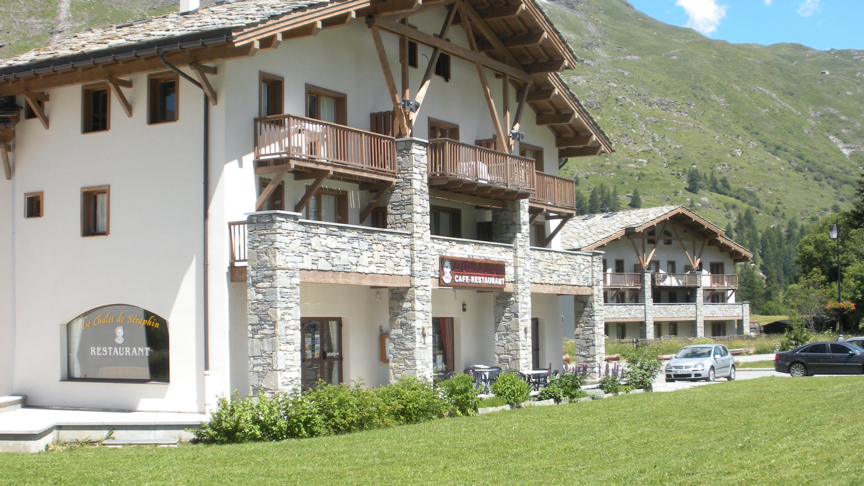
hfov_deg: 37.8
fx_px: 1260
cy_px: 225
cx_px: 432
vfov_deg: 21.8
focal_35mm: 55
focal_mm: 9.1
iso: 92
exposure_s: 1/352
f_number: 4.4
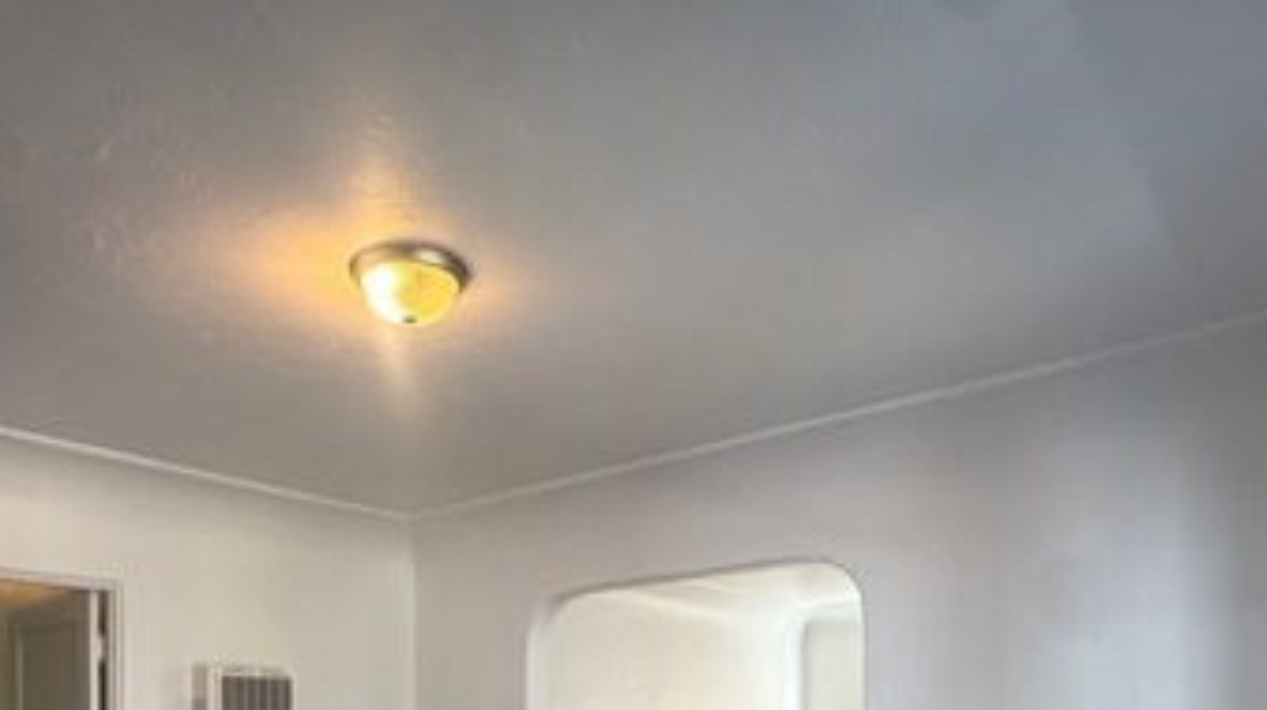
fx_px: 974
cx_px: 541
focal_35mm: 29
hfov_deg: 65.8
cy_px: 744
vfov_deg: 35.4
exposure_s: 1/120
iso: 125
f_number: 2.2
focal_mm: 2.22
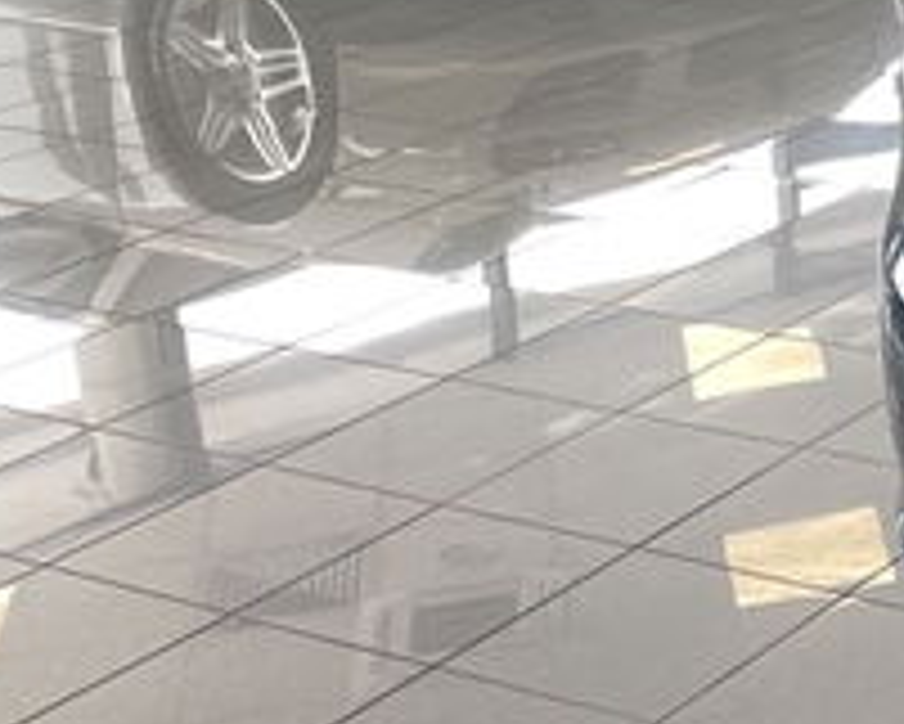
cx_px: 1484
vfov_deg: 15.4
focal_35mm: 97
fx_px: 2596
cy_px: -103
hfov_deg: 17.2
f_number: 1.6
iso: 125
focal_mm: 4.2
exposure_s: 1/100
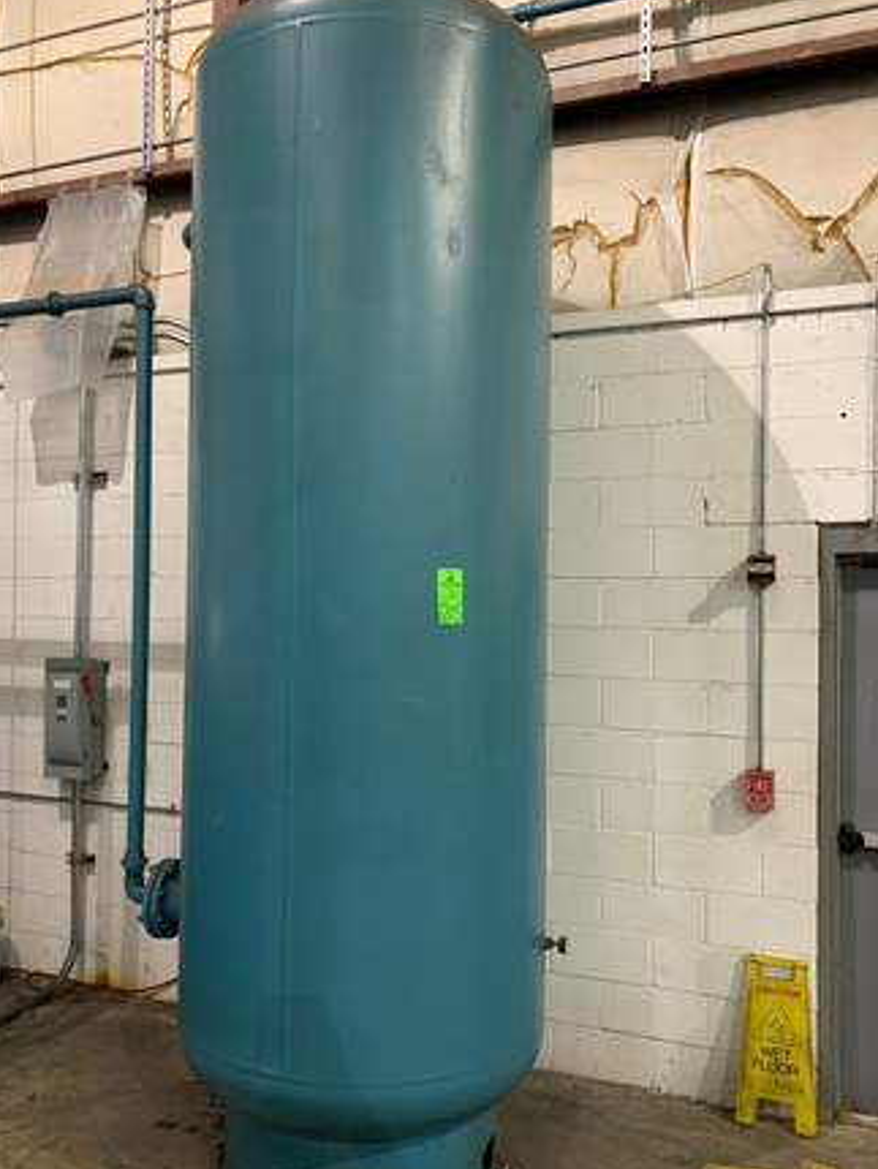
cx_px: 391
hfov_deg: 48.2
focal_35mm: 29
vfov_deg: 61.6
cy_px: 614
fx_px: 980
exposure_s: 1/40
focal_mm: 4.25
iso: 320
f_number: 1.8
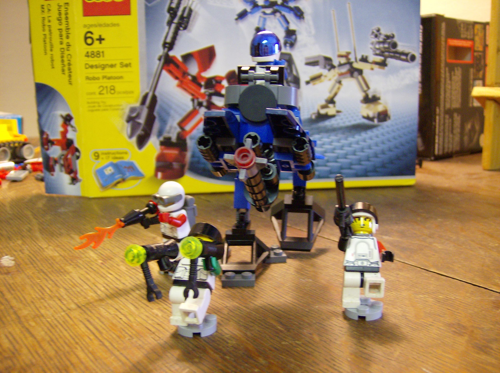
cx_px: 250
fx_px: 519
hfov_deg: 51.5
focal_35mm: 36
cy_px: 186
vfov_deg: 39.5
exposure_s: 1/15.4
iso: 200
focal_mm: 6
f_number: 2.8
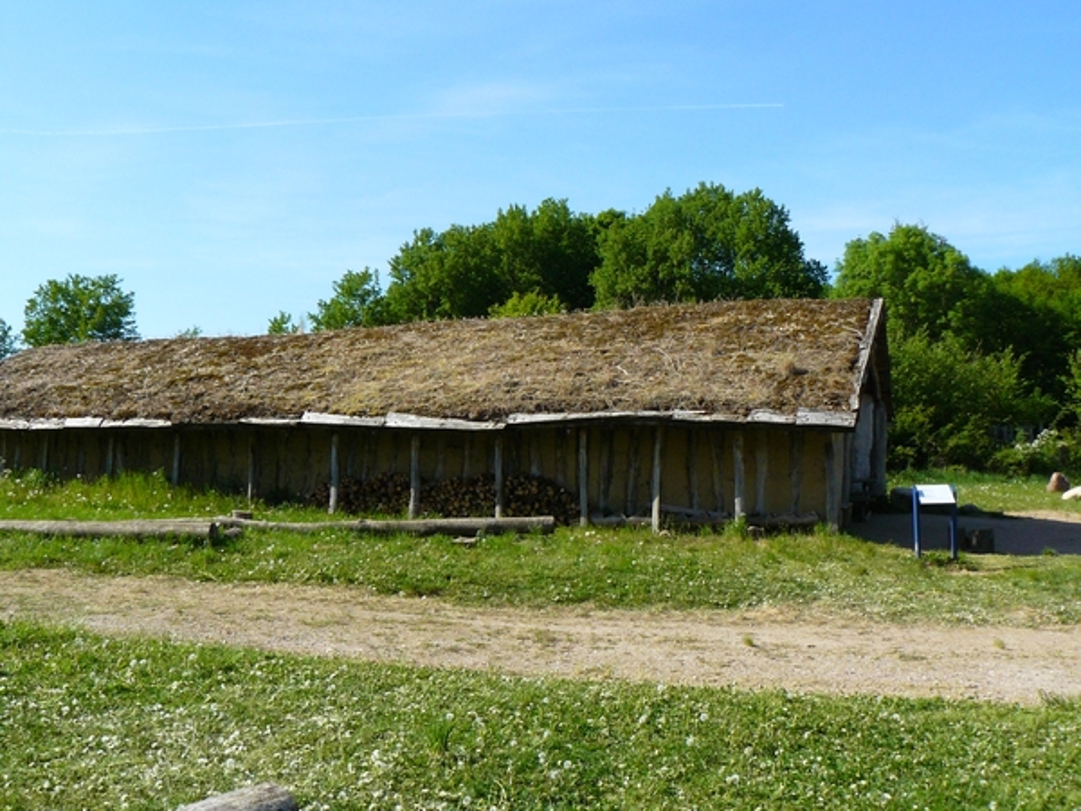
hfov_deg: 51.4
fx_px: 1124
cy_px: 406
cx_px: 540
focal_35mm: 36
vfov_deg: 39.7
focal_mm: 6
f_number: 6.3
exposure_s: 1/500
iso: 200
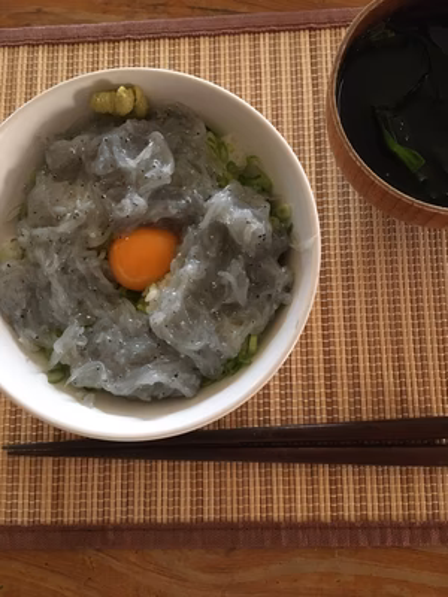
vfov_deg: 61.7
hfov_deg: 48.2
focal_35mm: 29
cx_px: 224
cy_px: 298
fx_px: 500
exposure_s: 1/15
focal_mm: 4.15
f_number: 2.2
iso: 320
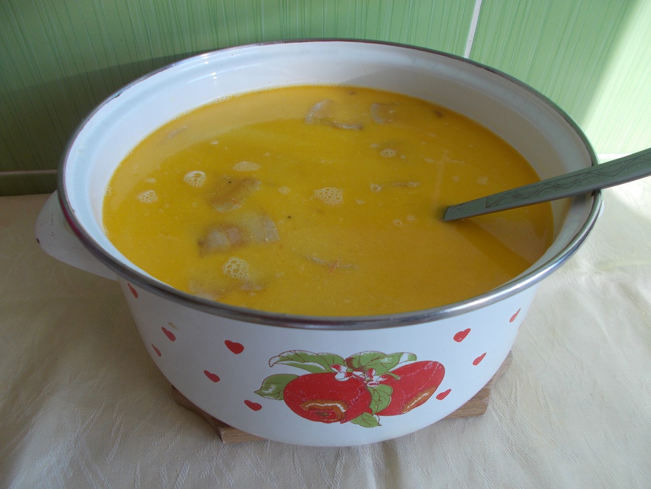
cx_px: 326
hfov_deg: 67.3
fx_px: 489
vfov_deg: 53.1
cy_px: 244
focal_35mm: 26
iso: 80
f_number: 3.2
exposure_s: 1/40
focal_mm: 4.6
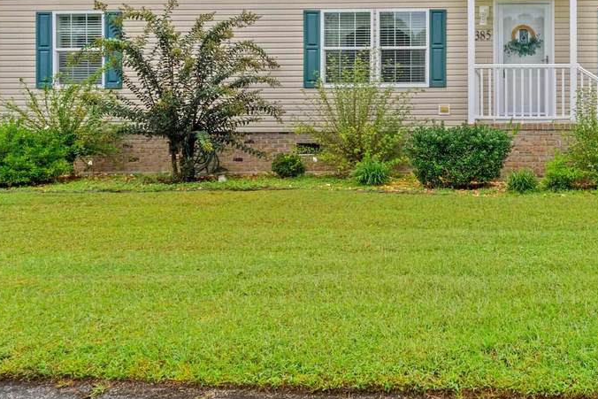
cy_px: 101
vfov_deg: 35.2
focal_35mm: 37
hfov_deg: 47.3
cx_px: 526
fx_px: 614
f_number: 9
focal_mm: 19.5
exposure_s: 1/320
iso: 250
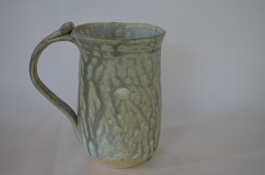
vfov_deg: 22.5
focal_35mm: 60
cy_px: 88
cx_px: 132
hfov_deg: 33.5
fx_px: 441
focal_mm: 40
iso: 400
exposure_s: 1/80
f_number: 5.3
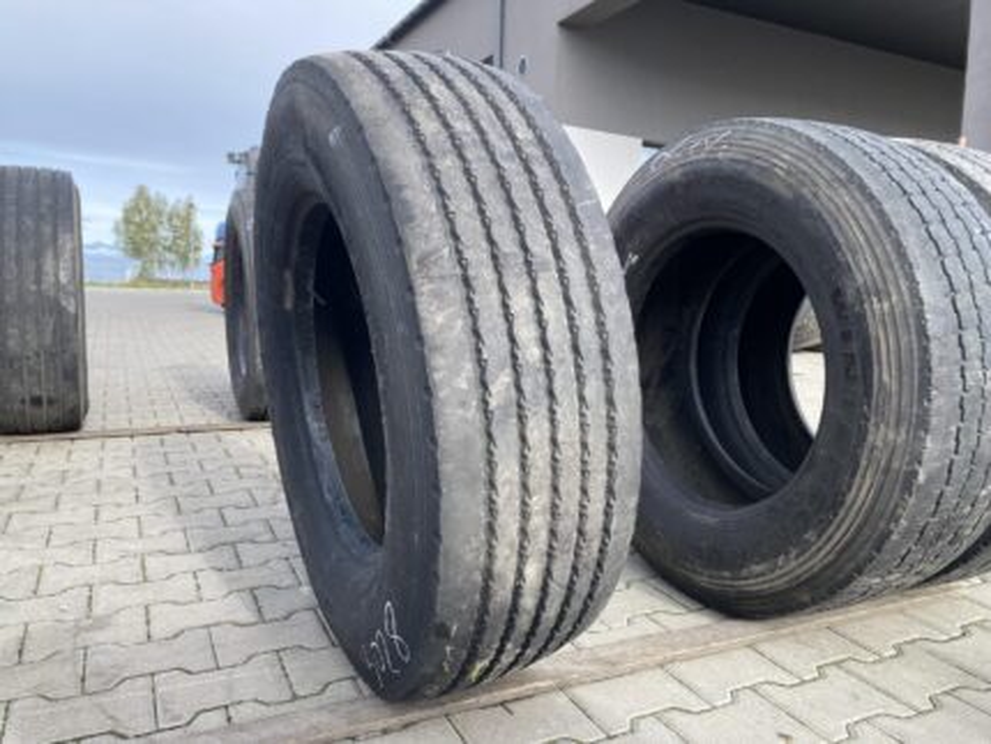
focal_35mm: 26
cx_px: 496
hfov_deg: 67.3
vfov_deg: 53.1
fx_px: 745
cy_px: 372
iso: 32
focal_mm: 4.25
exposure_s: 1/591
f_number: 1.8
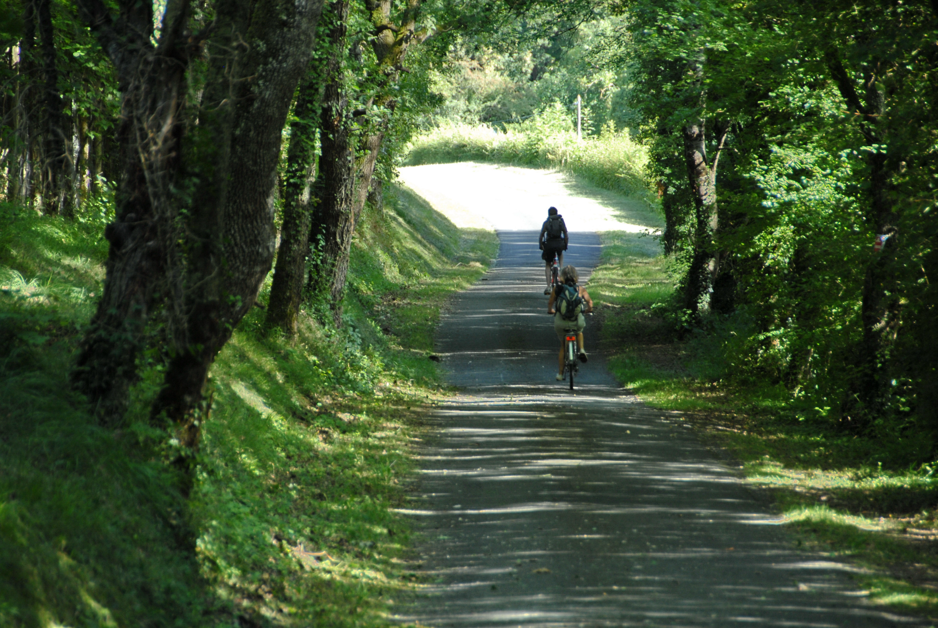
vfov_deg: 5.4
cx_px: 469
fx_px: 6652
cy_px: 314
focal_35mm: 255
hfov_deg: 8.1
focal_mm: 170
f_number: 5.6
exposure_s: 1/60
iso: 200
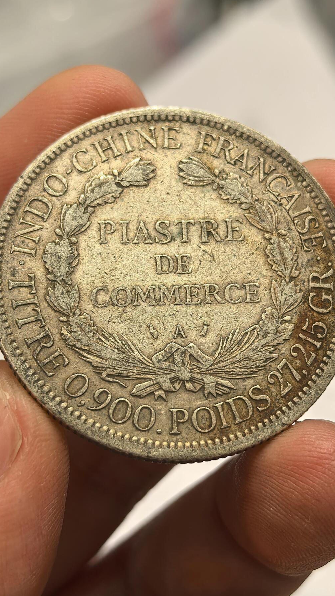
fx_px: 931
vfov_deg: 35.4
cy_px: 298
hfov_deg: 20.4
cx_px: 185
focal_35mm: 59
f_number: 2
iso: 250
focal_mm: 6.98
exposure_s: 1/100
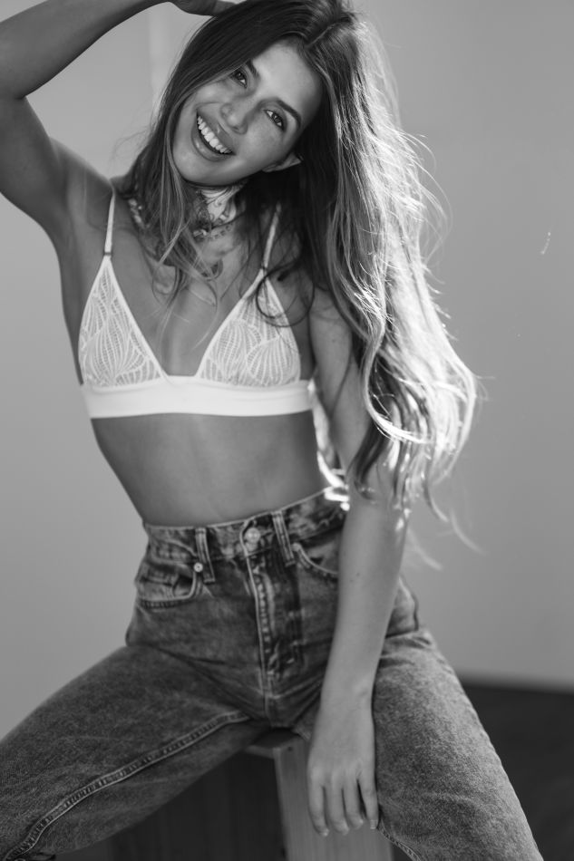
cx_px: 287
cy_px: 430
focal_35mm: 105
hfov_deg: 13.0
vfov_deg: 19.5
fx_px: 2512
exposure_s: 1/2500
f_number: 1.4
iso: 320
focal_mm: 105
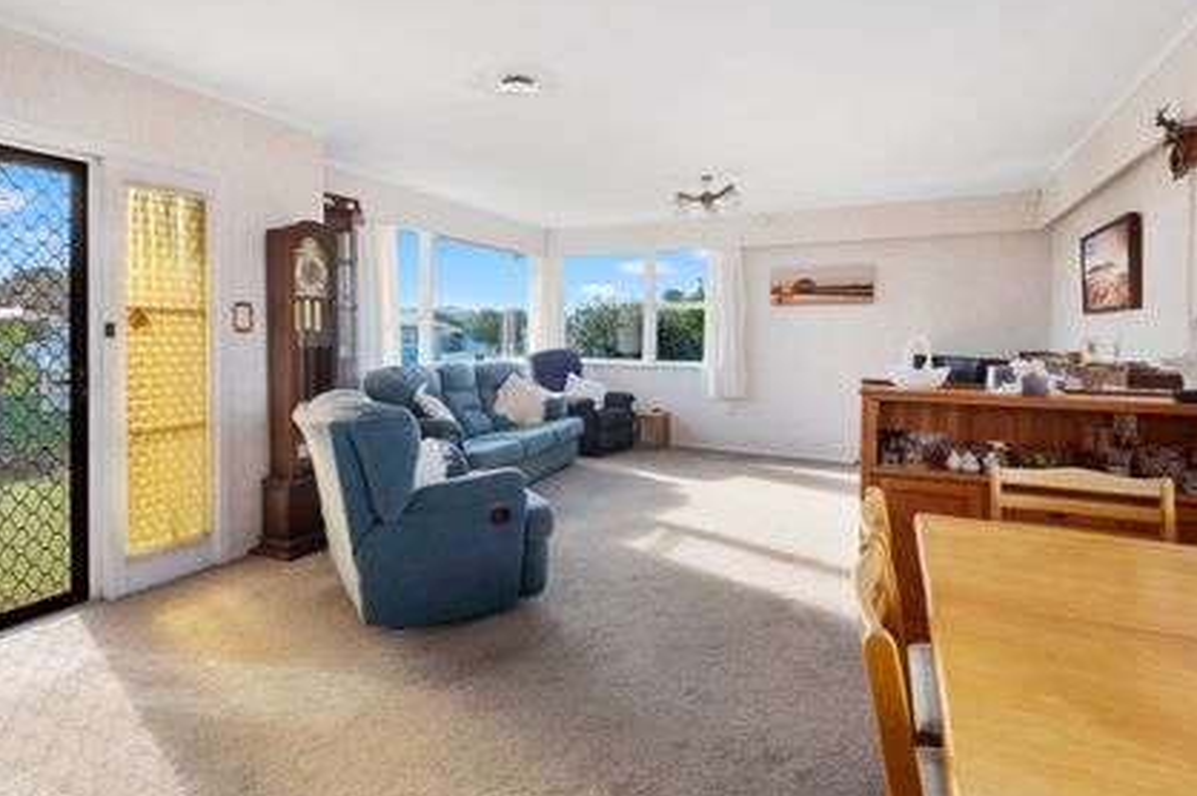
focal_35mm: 18
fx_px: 598
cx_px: 573
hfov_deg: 90.0
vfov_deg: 67.3
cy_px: 385
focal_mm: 16
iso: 200
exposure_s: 1/2
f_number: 8
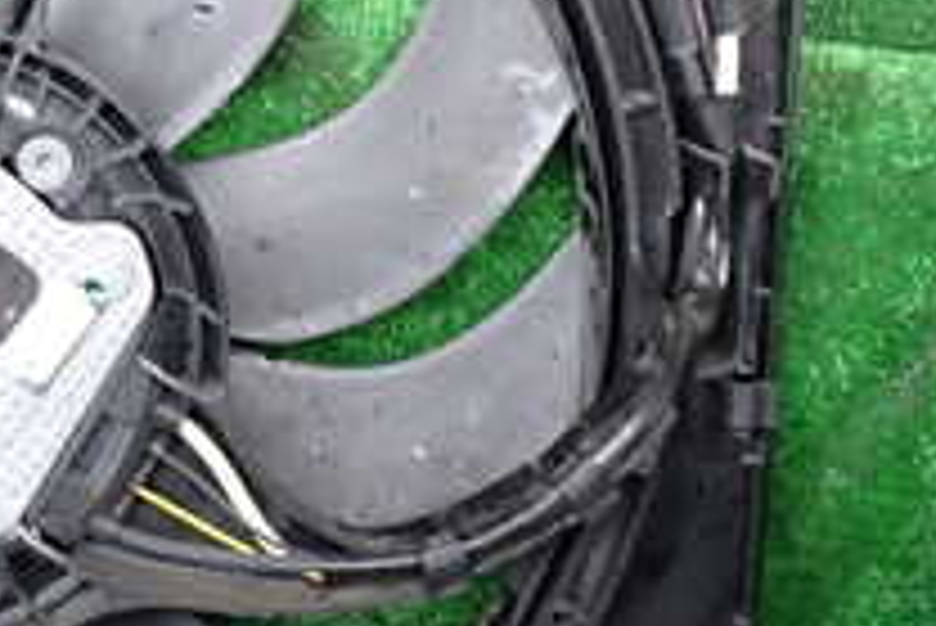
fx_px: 2342
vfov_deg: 15.2
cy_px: 185
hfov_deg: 21.2
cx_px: -148
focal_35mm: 90
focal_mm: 5.4
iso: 320
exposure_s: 1/30
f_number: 2.3
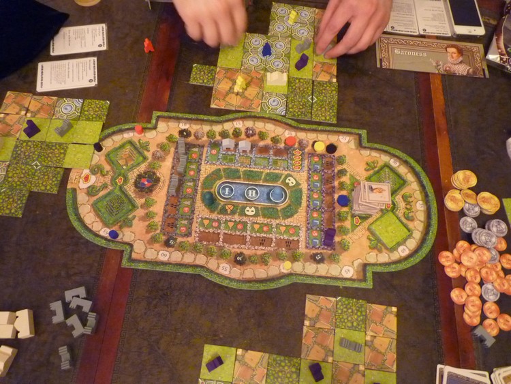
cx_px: 256
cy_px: 192
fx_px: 399
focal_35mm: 27
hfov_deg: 65.3
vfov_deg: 51.4
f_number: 2.8
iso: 800
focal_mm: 4.8
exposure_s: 1/15
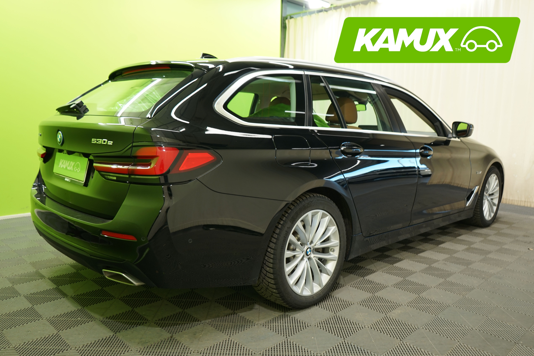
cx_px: 267
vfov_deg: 46.4
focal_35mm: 28
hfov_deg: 65.5
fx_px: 415
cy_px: 178
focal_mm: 28
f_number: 4.5
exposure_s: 1/13
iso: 250
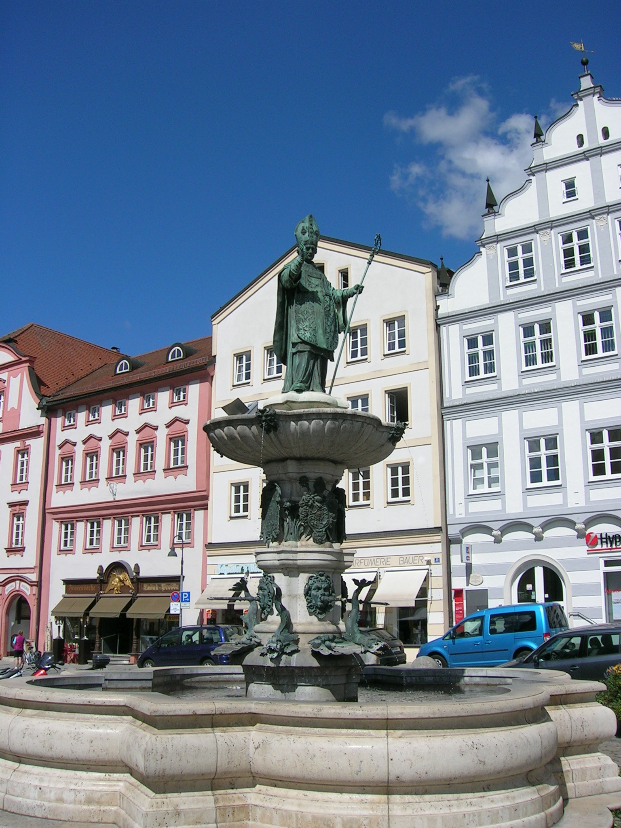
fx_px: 837
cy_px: 414
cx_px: 310
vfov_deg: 52.6
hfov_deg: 40.7
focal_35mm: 35
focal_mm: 5.4
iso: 50
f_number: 4.8
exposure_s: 1/958
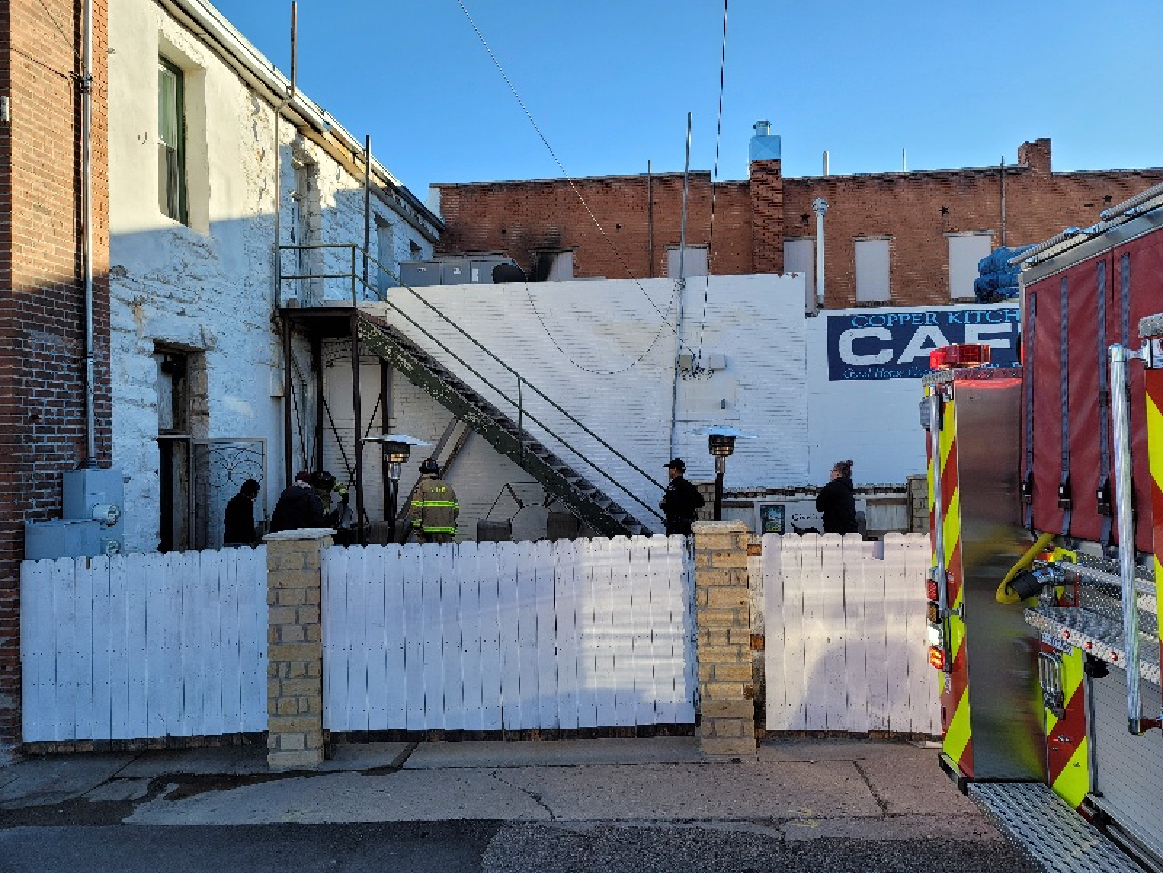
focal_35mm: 25
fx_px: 840
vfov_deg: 54.9
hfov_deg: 69.4
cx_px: 582
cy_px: 436
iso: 20
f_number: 1.8
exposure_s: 1/357
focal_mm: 7
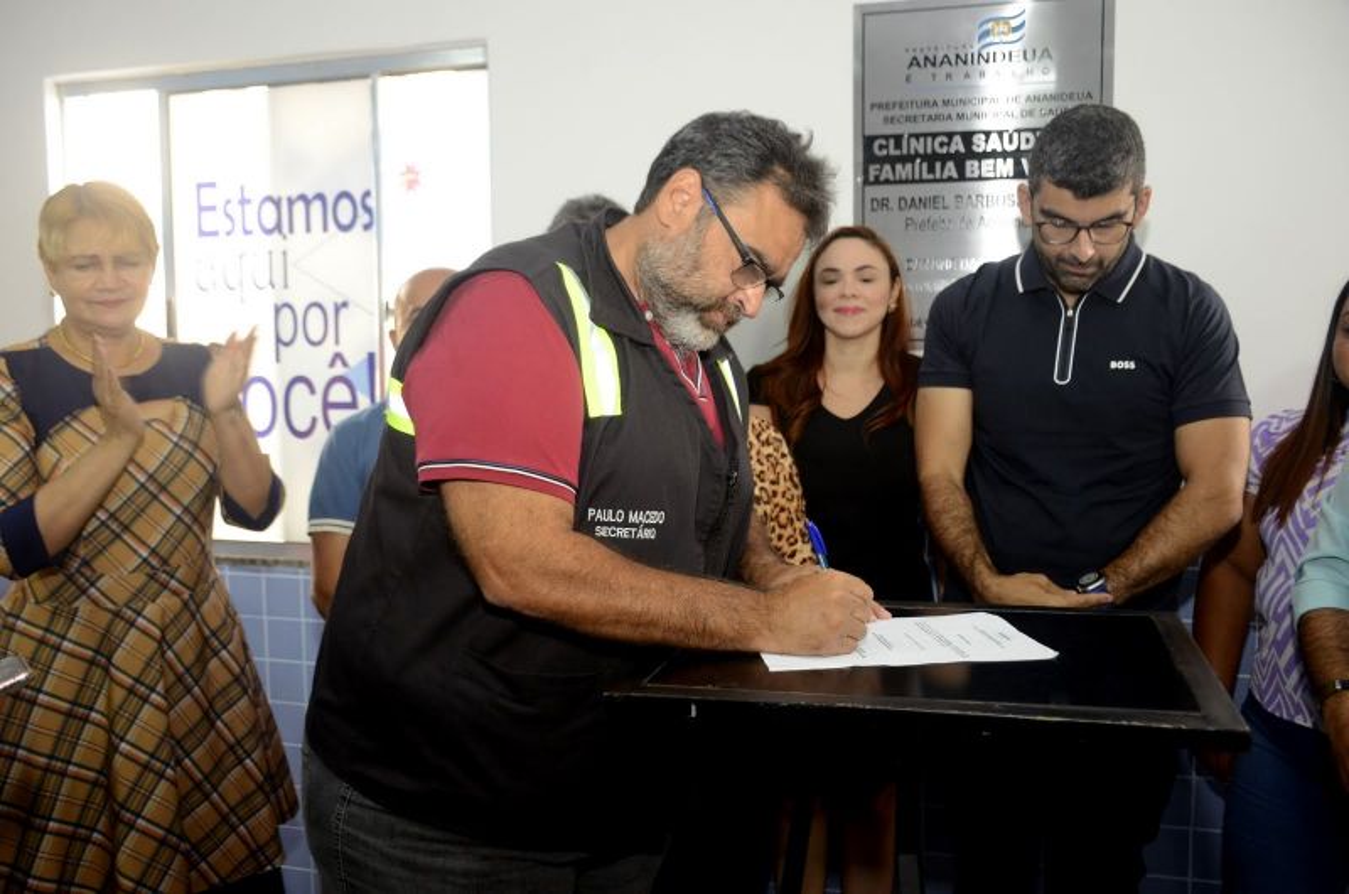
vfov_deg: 39.8
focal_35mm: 33
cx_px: 674
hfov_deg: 57.3
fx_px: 1234
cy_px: 447
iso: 1000
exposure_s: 1/80
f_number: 3.5
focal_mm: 22
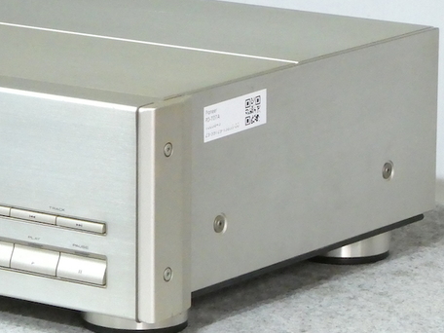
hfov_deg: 7.6
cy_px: 120
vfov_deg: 5.7
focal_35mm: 261
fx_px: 3348
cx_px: 8
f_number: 6.3
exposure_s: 1/25
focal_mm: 22.3
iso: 1600
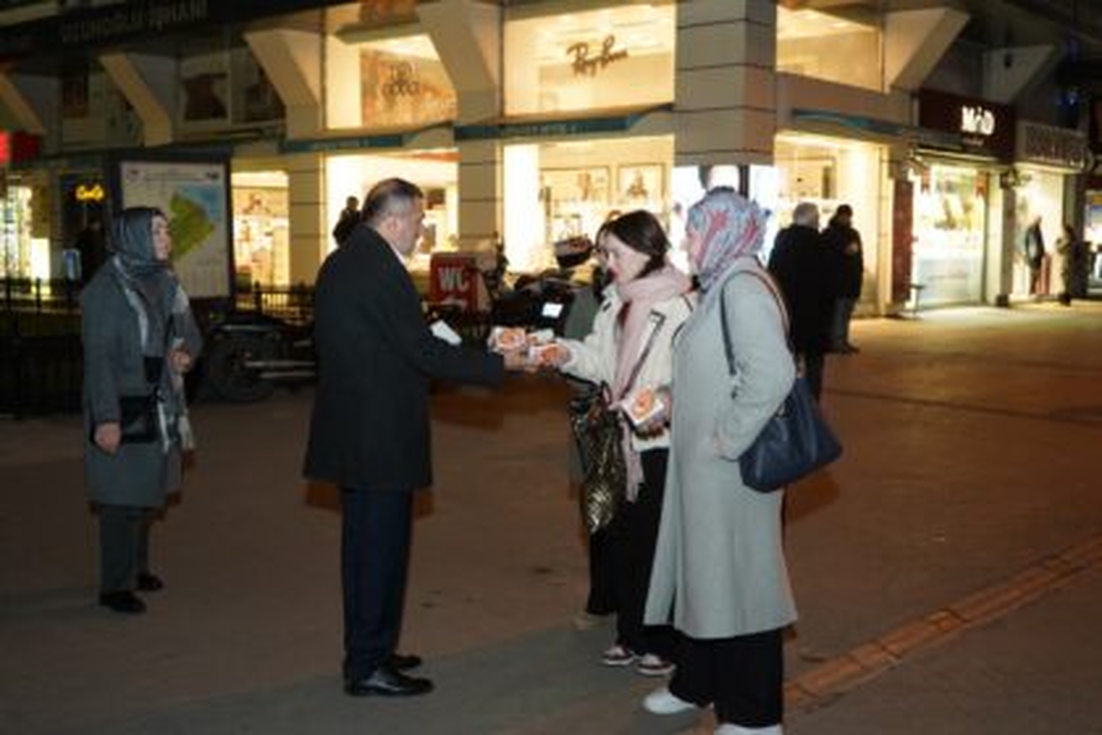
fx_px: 1255
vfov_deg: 32.6
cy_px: 368
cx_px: 551
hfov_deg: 47.4
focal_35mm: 41
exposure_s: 1/160
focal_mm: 41
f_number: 4.5
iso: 4000
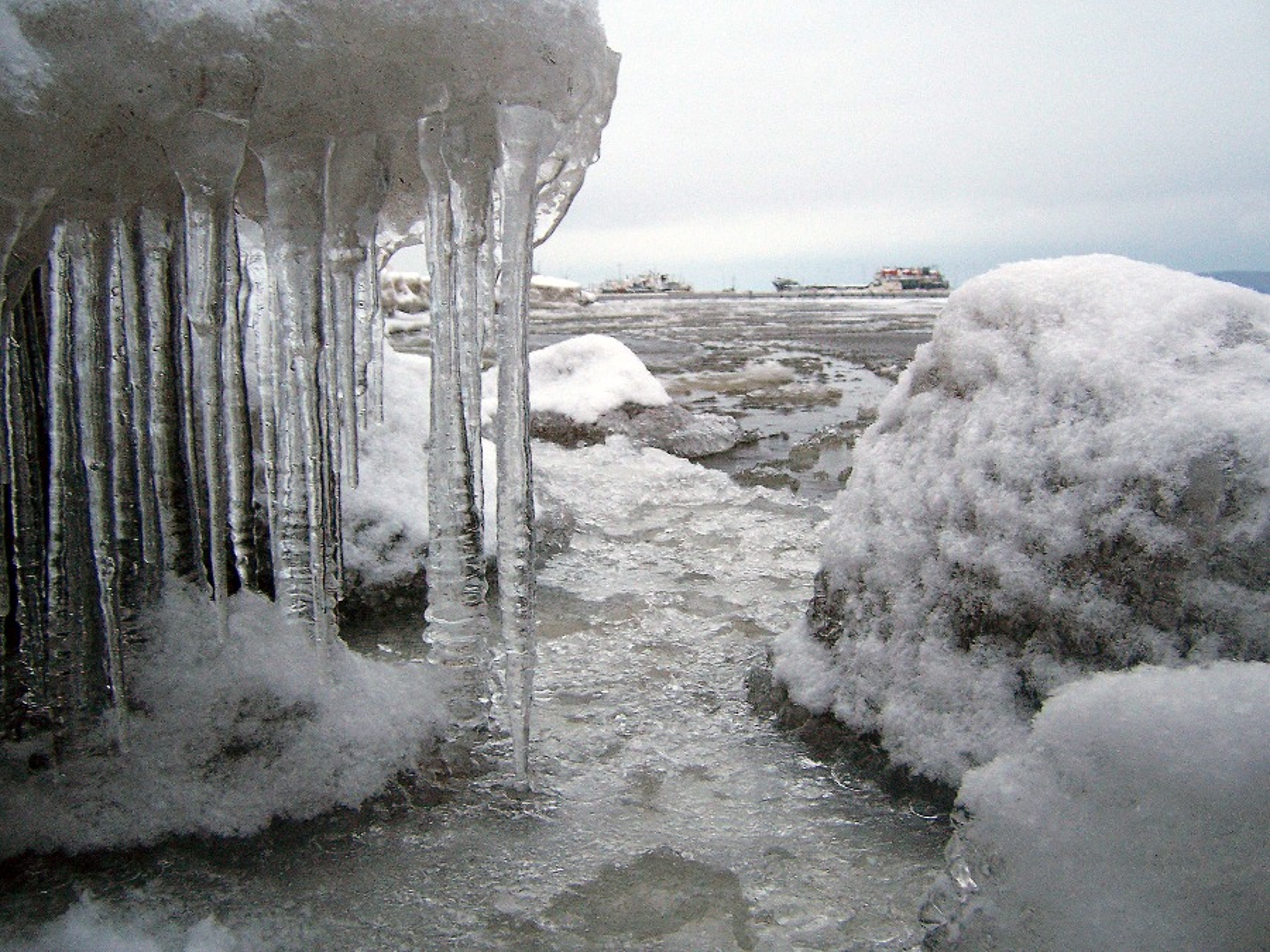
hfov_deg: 55.4
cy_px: 476
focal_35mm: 33
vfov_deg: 42.9
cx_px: 635
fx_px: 1211
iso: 140
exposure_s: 1/10
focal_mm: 5.5
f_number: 3.4
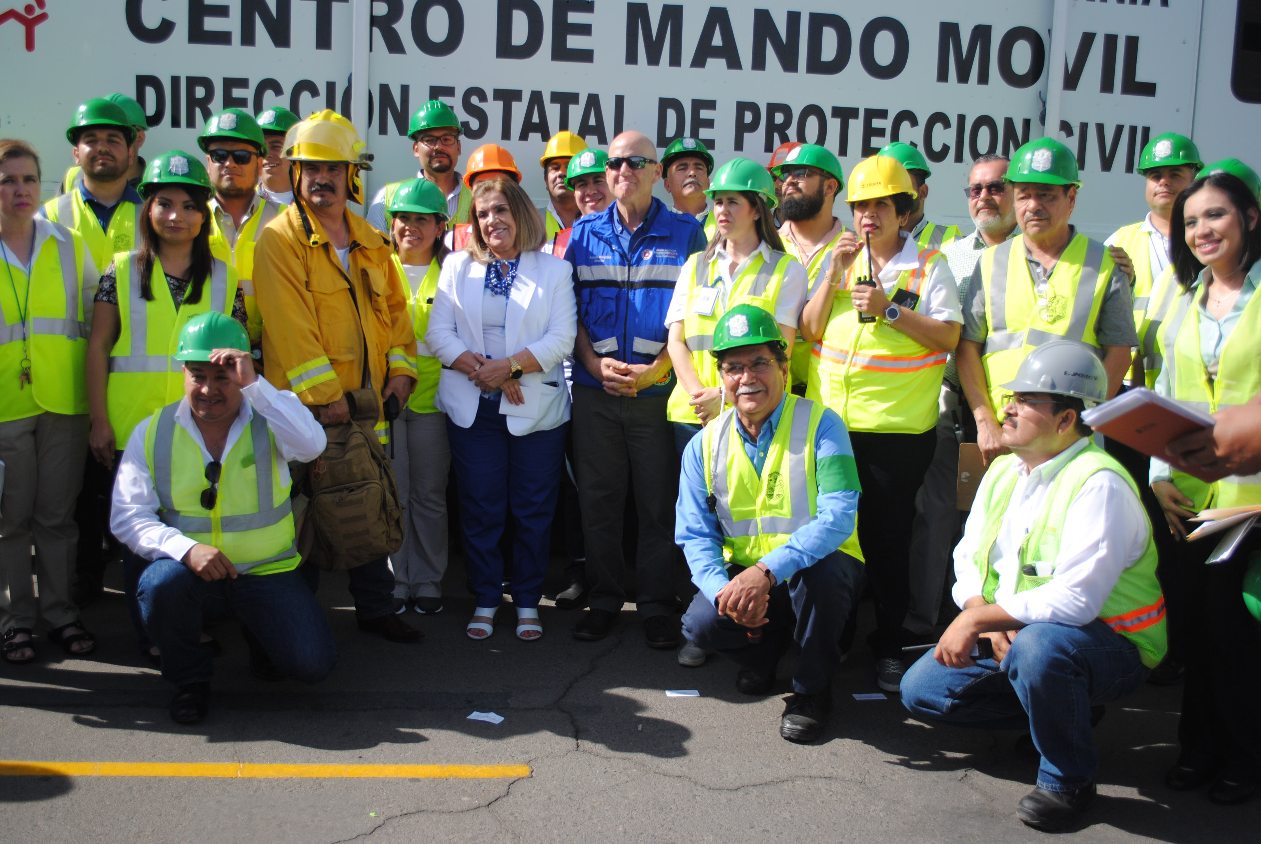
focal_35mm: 33
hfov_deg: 57.2
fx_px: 1157
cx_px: 630
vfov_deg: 40.1
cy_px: 422
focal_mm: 22
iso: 160
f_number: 4
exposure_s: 1/1000
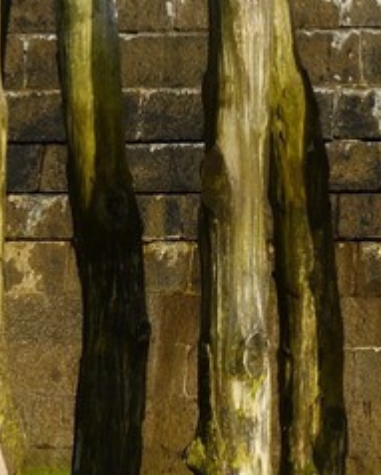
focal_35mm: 302
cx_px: 126
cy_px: -806
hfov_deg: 5.1
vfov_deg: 6.0
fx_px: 4249
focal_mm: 48
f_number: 11
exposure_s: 1/200
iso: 200
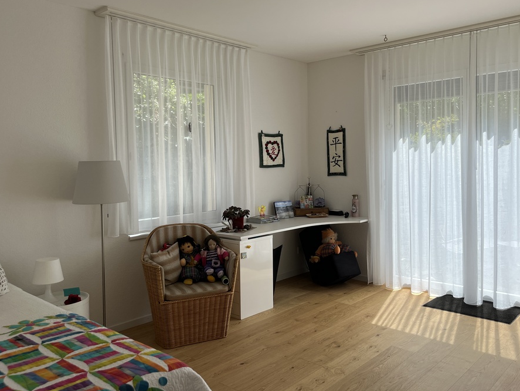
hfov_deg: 59.7
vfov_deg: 46.8
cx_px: 296
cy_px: 181
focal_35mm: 30
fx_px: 451
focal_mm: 5.1
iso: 50
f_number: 1.6
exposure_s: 1/1175
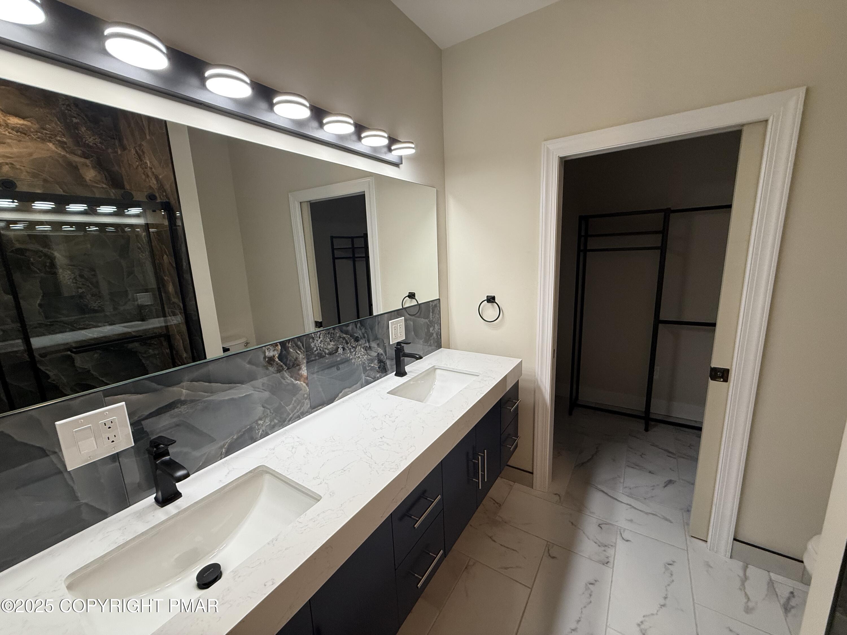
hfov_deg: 102.1
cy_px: 318
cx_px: 424
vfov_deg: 85.7
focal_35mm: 14
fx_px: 343
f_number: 2.2
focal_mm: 2.22
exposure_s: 1/120
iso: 125
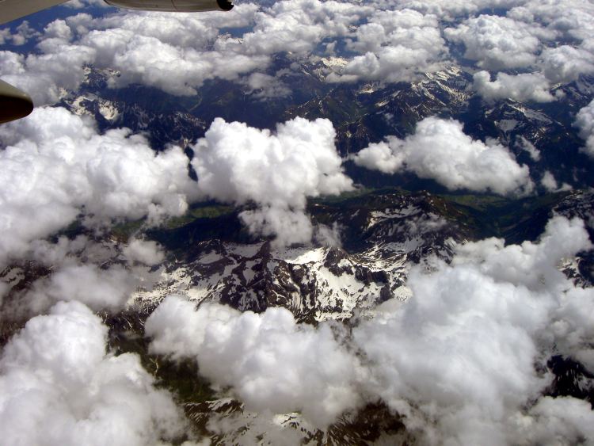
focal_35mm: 39
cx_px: 297
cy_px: 223
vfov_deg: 36.8
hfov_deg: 47.8
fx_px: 669
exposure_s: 1/1250
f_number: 4.7
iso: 50
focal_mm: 8
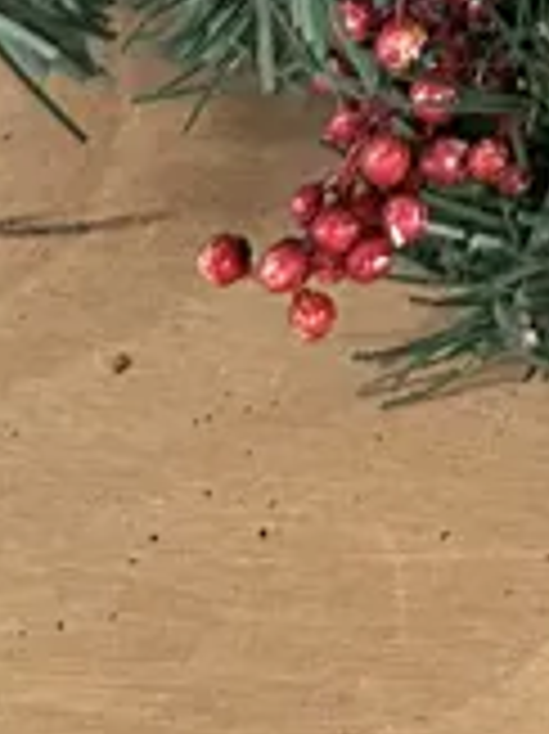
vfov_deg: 10.8
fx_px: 3197
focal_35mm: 151
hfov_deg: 9.5
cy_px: -1112
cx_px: 878
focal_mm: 6.86
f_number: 1.78
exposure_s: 1/50
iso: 250
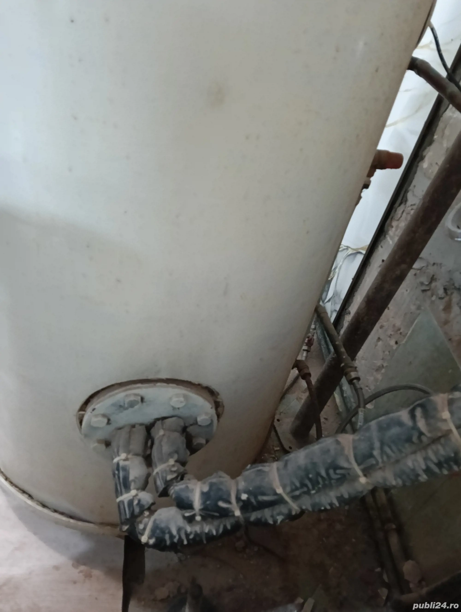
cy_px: 306
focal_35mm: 27
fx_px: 478
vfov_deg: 65.2
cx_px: 230
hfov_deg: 51.5
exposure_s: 1/16.7
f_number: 1.8
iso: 1600
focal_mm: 3.98
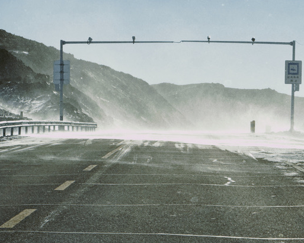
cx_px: 155
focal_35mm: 234
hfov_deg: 8.3
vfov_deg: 6.6
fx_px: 2105
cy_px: 46
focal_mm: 15.66
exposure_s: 1/6897
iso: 50
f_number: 2.8
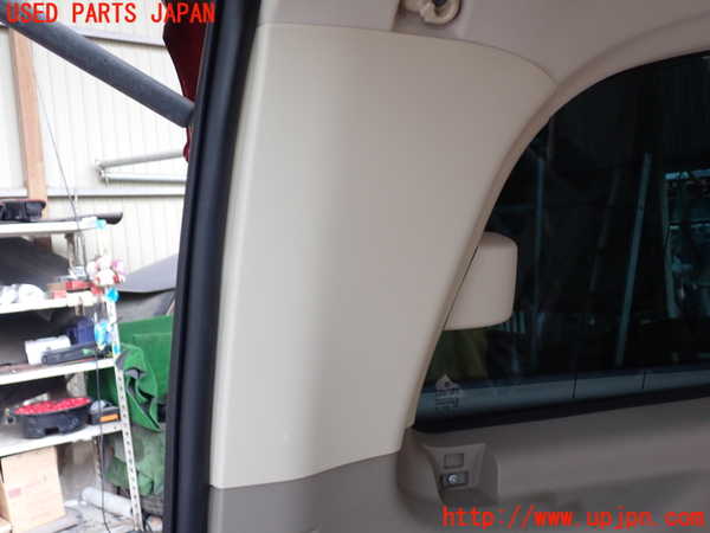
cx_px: 355
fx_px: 738
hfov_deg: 51.4
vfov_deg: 39.7
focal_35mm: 36
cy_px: 266
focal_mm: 6.37
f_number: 2.5
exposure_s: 1/60
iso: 200
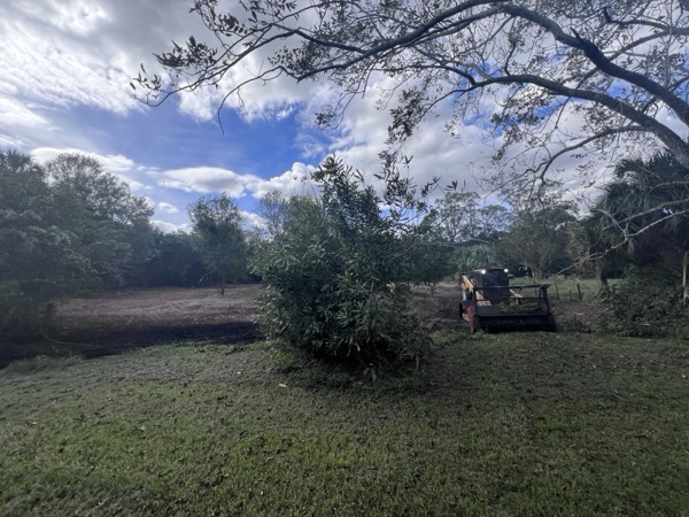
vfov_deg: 89.9
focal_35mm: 13
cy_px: 258
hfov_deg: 106.2
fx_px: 259
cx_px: 344
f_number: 1.8
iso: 32
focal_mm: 1.57
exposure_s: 1/1107
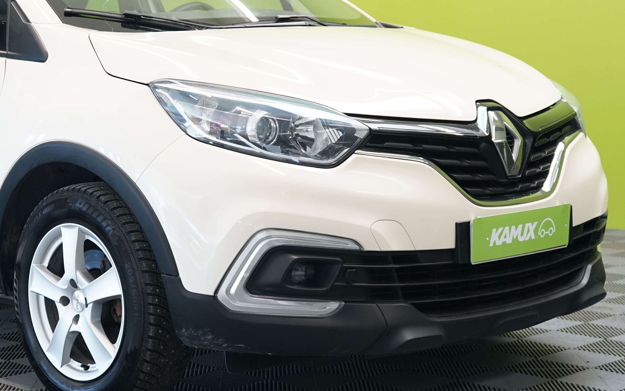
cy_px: 156
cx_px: 154
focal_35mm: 78
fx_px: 1329
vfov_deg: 16.7
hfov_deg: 26.1
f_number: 4.5
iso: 800
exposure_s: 1/30
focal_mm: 41
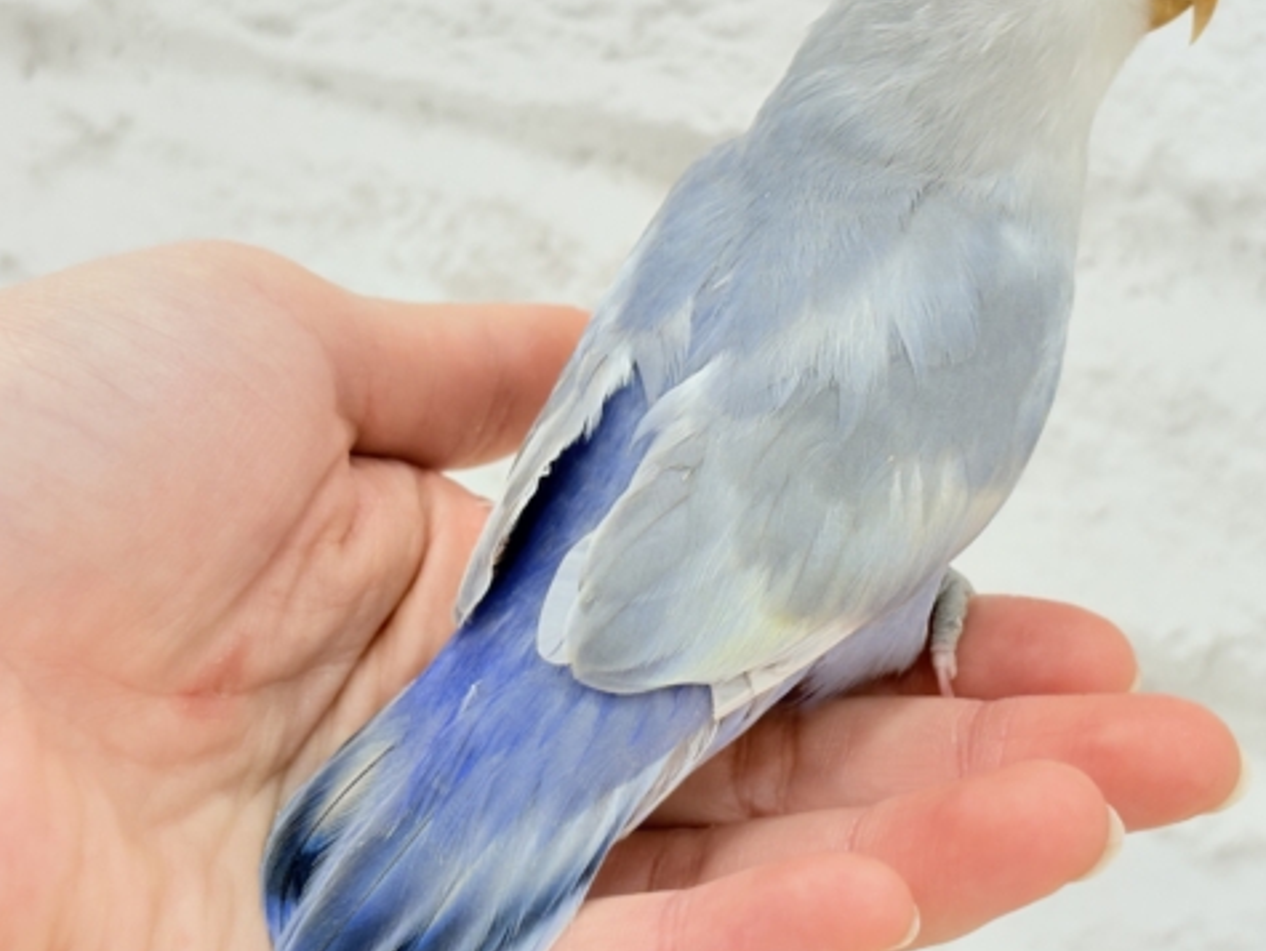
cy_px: 410
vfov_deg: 21.0
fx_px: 2562
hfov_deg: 27.7
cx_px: 770
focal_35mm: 70
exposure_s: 1/100
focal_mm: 5.96
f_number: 1.6
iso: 100
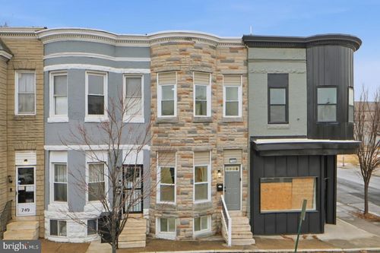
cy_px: 126
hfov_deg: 61.9
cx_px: 190
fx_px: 317
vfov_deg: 43.6
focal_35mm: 30
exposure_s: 1/50
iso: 500
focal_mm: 20
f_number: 9
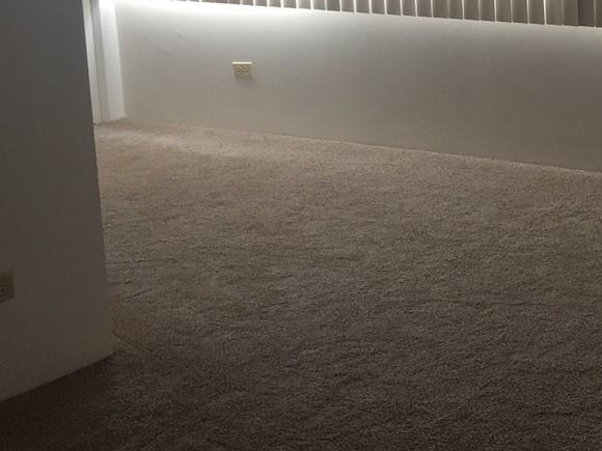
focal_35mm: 80
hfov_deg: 22.1
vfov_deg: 18.2
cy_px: 61
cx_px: 764
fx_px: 1391
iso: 32
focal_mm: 4.15
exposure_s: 1/60
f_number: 2.2
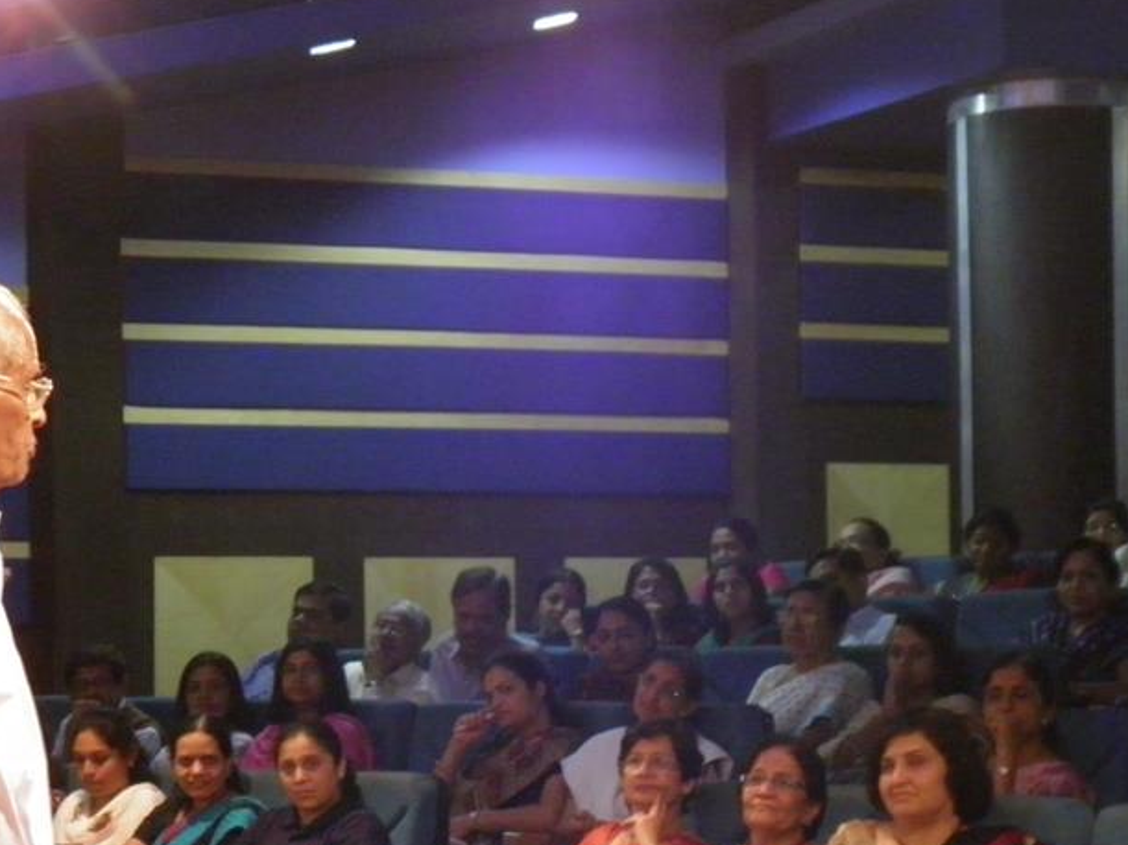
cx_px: 657
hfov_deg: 18.2
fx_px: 3519
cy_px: 699
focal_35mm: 108
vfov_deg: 13.6
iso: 400
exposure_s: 1/15
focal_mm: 10
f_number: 3.6
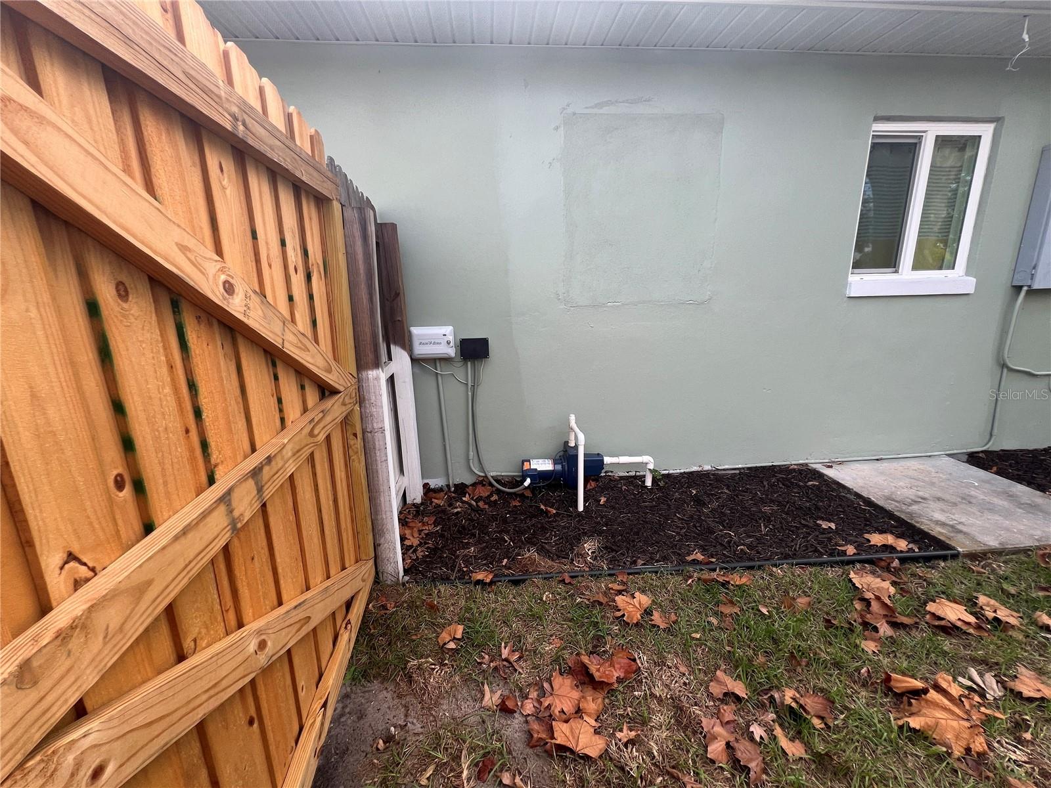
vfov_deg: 89.9
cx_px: 526
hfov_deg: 106.2
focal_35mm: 13
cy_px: 394
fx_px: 395
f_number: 1.8
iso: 32
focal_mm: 1.57
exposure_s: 1/231
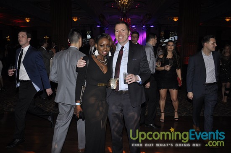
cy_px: 76
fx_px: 202
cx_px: 116
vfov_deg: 41.6
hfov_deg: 59.6
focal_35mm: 32
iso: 400
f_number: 5
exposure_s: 1/60
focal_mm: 21
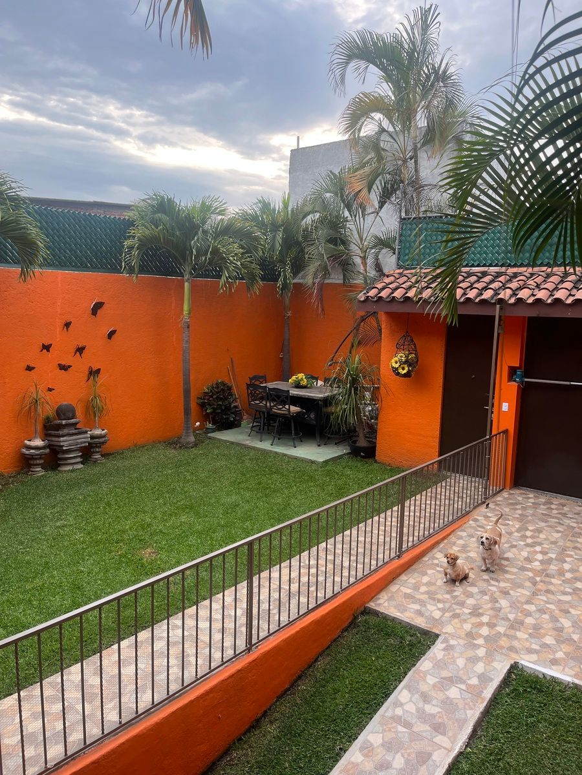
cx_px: 291
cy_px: 388
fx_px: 583
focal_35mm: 26
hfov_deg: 53.1
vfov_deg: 67.3
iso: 50
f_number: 1.6
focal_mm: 5.1
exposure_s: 1/188
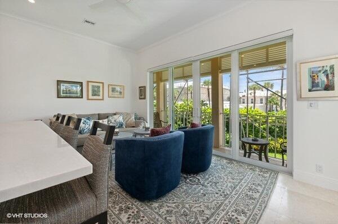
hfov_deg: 108.4
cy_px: 112
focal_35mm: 13
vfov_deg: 85.3
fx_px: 122
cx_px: 169
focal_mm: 13
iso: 100
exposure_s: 1/13
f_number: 8
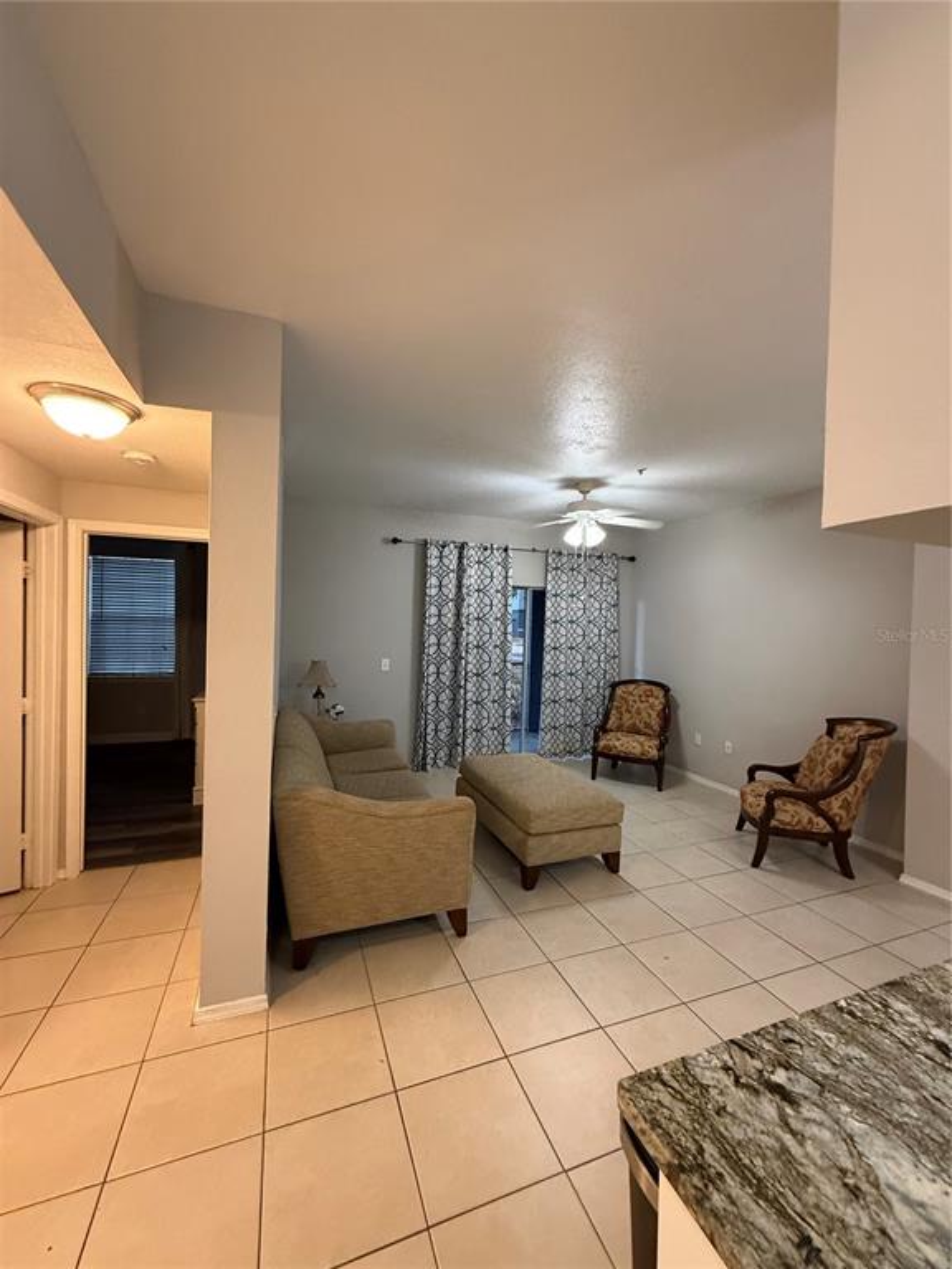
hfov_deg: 85.7
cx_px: 476
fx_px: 513
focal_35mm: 14
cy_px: 634
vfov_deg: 102.1
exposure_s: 1/60
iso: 500
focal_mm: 2.22
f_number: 2.2
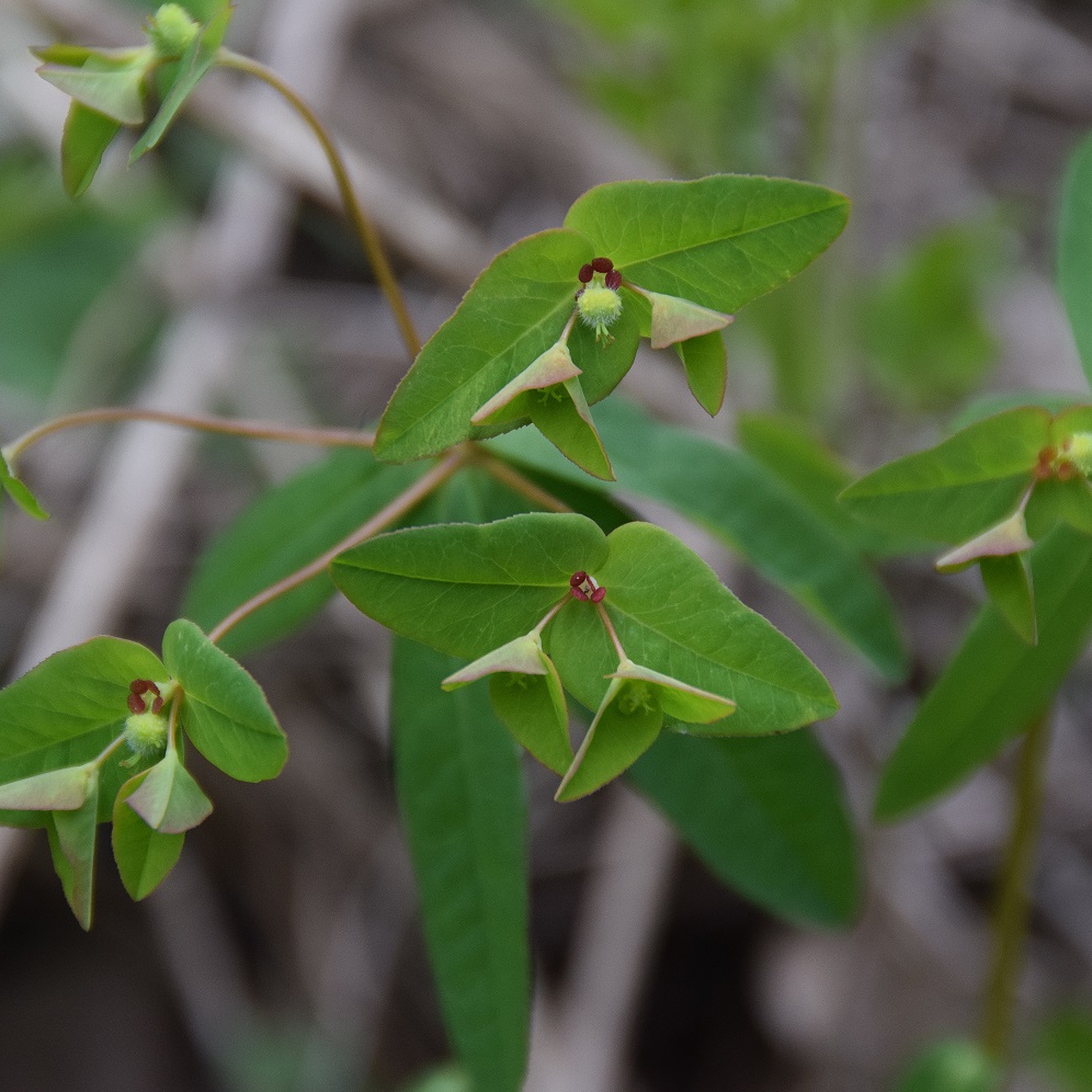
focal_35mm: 384
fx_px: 13705
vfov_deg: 4.6
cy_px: 545
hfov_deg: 4.6
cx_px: 534
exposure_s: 1/640
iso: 800
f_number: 5.6
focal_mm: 200
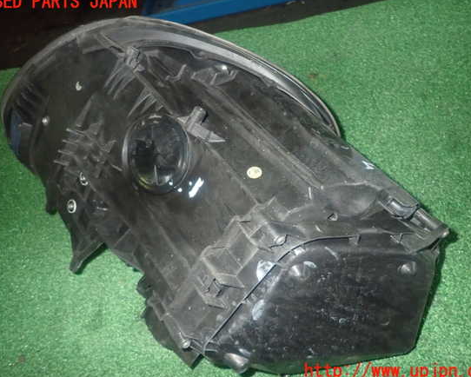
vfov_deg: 53.2
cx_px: 240
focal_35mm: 27
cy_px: 187
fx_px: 377
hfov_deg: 64.0
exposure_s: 1/30
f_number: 5.6
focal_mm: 4.5
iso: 800
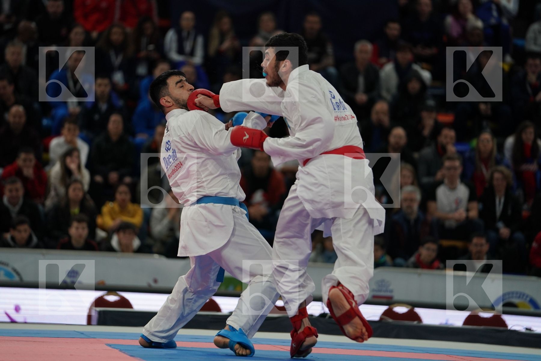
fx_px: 2870
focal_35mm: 191
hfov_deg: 10.8
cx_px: 270
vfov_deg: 7.2
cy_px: 180
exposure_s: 1/1000
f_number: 2.8
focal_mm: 191
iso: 1250
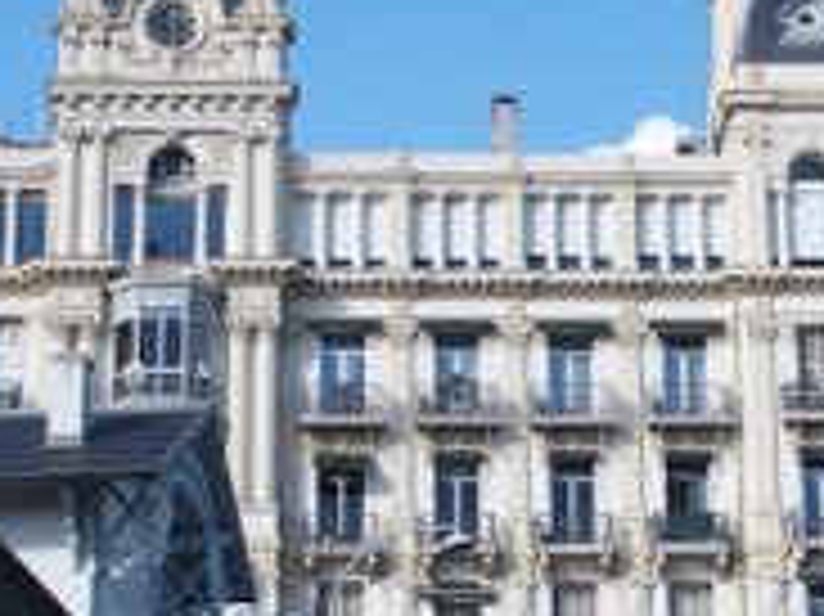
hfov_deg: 15.0
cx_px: 635
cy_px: 355
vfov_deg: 11.3
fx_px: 3116
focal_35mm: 131
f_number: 3.5
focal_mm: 10.8
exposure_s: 1/800
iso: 100
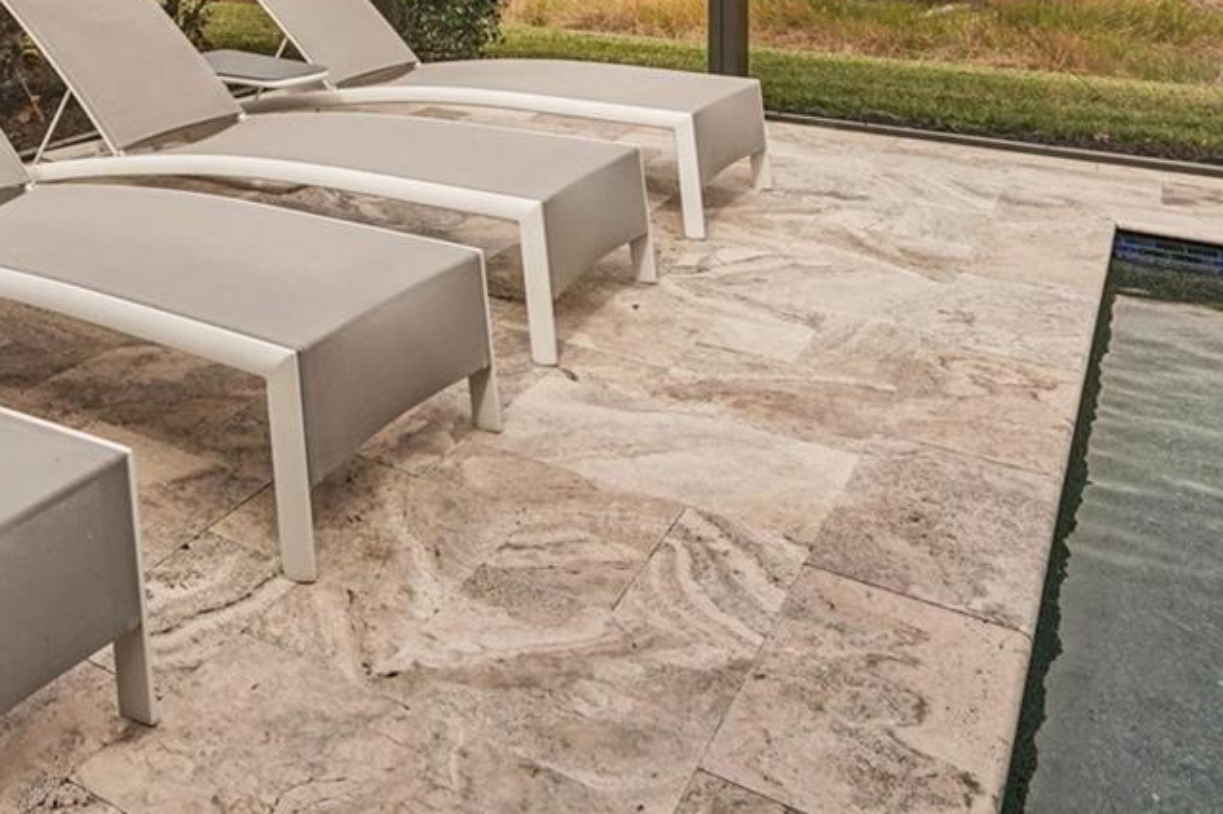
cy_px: -201
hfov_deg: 43.4
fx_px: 1358
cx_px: 75
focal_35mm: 40
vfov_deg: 28.4
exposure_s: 1/640
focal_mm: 16
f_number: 8
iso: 400
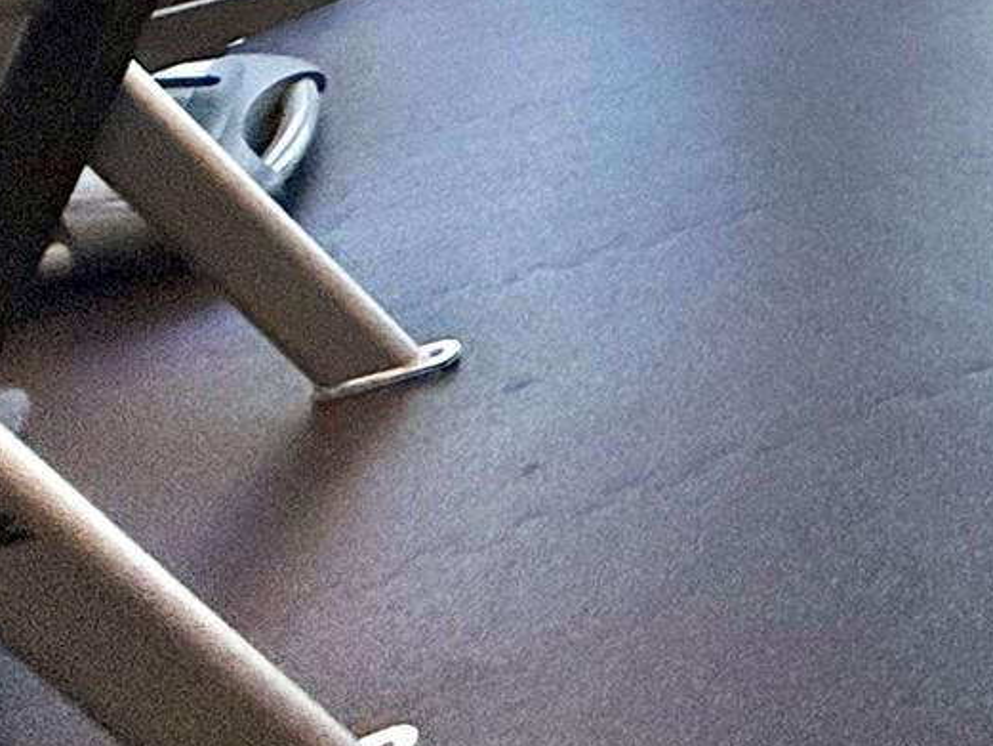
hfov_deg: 24.8
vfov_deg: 19.3
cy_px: -635
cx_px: 1567
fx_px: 1578
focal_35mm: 55
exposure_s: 1/120
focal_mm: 2.22
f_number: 2.2
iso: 160
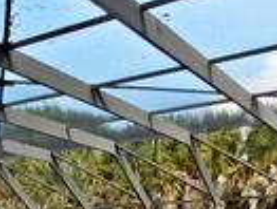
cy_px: 291
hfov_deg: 24.4
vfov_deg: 19.1
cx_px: -78
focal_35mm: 70
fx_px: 562
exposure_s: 1/250
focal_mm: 4
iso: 125
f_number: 3
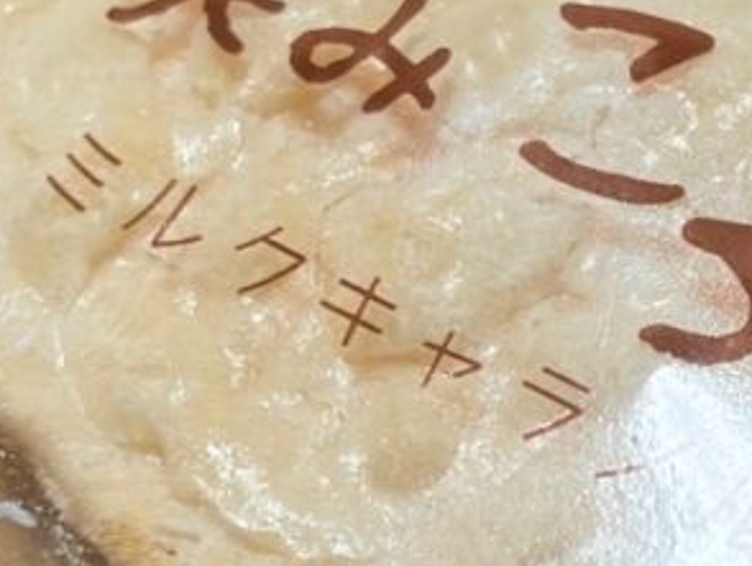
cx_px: 657
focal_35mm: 181
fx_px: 3935
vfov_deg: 8.2
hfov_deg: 10.9
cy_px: 241
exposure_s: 1/100
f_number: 1.6
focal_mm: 5.96
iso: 125
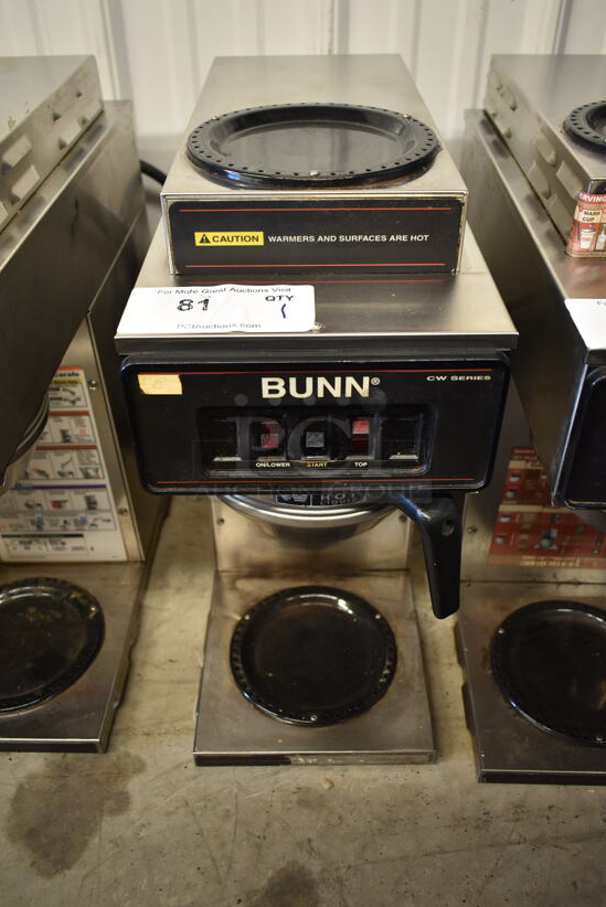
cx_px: 309
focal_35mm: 30
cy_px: 445
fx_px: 756
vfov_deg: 61.9
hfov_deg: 43.7
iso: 560
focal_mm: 18
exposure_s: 1/30
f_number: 3.5
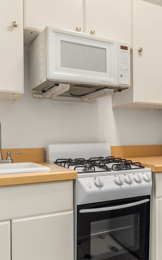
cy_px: 140
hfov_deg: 35.8
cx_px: 111
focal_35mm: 35
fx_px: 247
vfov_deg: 55.3
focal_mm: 17
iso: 800
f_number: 16
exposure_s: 1.6
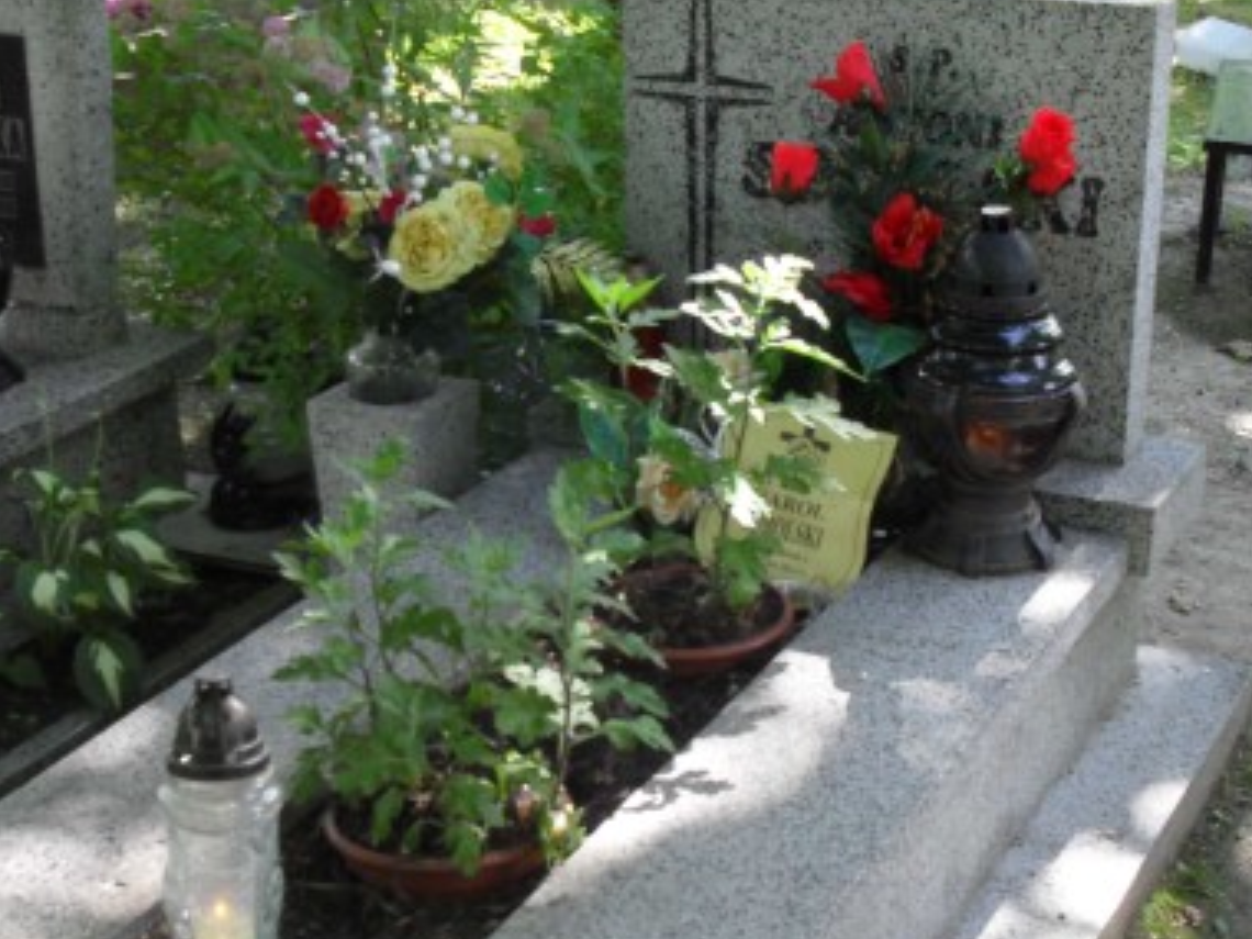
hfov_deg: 32.7
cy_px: 669
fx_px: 2134
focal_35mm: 59
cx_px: 679
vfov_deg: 24.6
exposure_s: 1/45
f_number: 3.2
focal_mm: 6.3
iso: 100
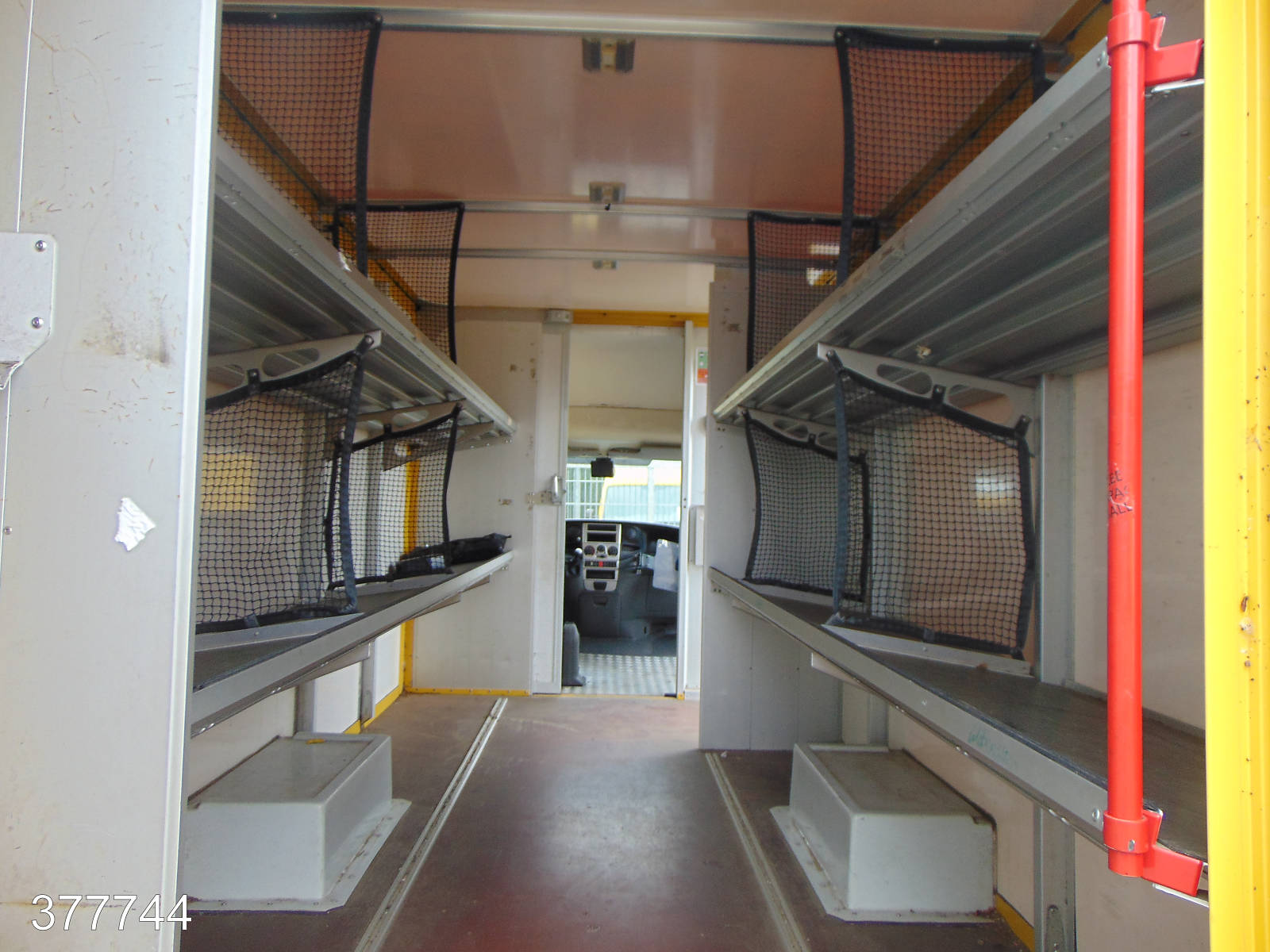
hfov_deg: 69.4
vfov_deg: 54.9
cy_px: 476
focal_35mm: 25
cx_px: 635
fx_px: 917
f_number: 3
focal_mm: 4.5
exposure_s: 1/40
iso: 80
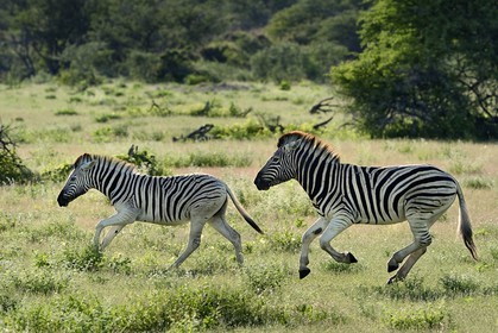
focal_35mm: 280
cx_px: 249
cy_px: 166
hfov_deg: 7.4
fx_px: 3876
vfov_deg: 4.9
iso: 400
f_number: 6.3
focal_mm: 280
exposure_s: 1/1600
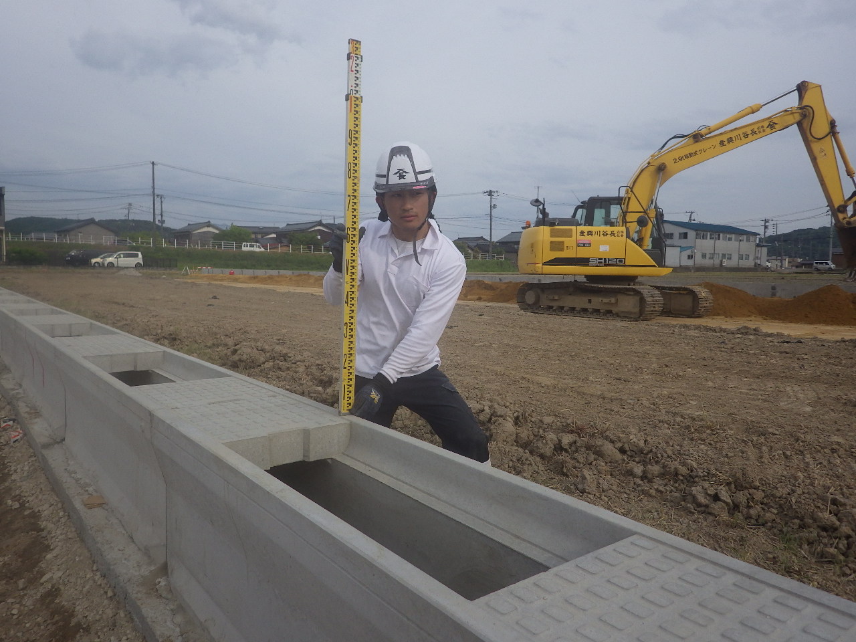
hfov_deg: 81.7
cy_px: 321
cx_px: 428
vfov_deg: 66.0
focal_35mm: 20
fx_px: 495
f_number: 7.9
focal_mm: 3.6
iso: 125
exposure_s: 1/250
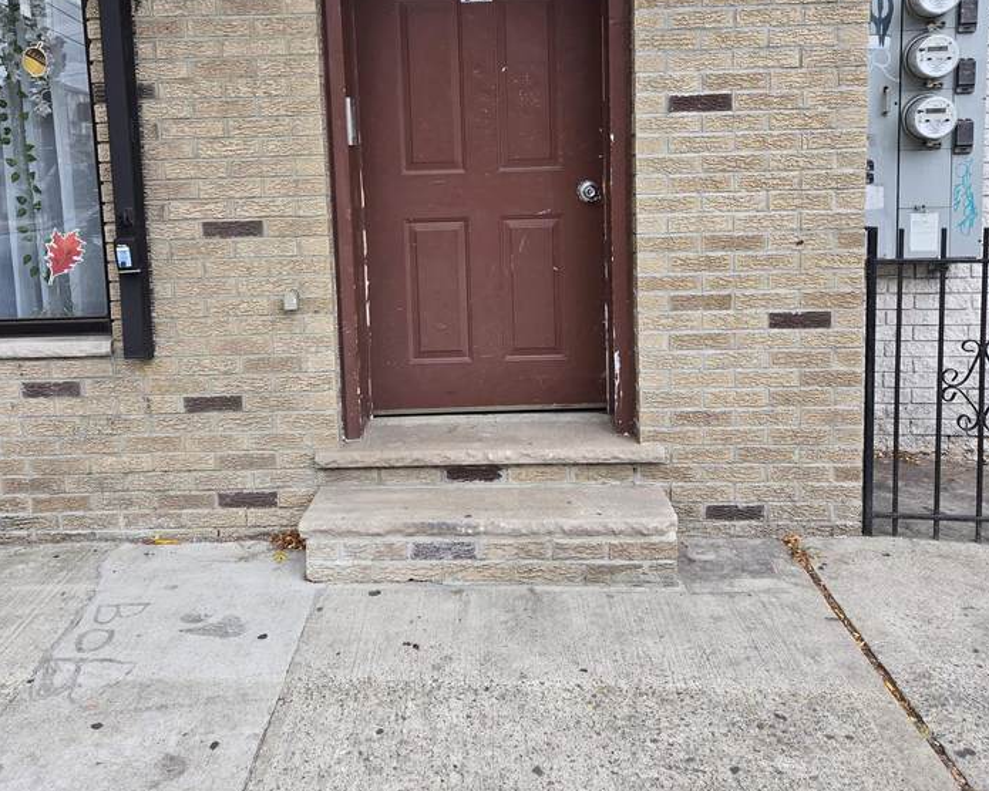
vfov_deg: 46.3
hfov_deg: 57.2
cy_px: 255
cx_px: 485
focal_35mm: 31
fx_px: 907
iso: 25
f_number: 1.8
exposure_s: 1/240
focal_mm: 5.4
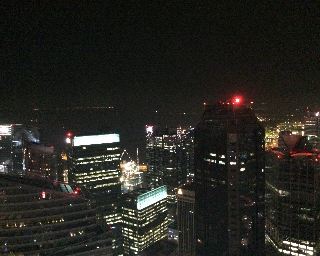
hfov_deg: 57.2
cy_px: 126
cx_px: 156
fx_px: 294
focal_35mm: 31
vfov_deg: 47.1
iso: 2000
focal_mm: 4.15
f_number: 2.2
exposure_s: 1/16
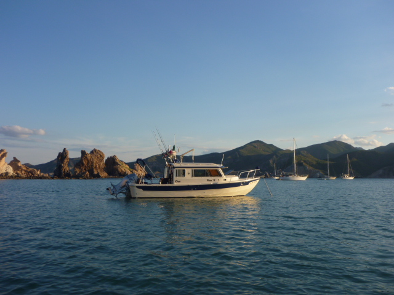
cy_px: 148
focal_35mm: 36
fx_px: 410
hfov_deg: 51.4
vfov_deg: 39.7
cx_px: 197
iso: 80
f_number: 3.9
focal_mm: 6.4
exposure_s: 1/400
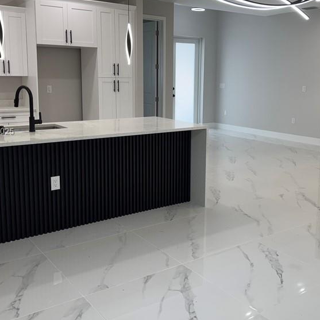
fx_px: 408
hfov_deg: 42.7
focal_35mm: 39
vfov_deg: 42.7
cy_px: 132
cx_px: 188
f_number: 1.78
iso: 80
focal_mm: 6.76
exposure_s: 1/120
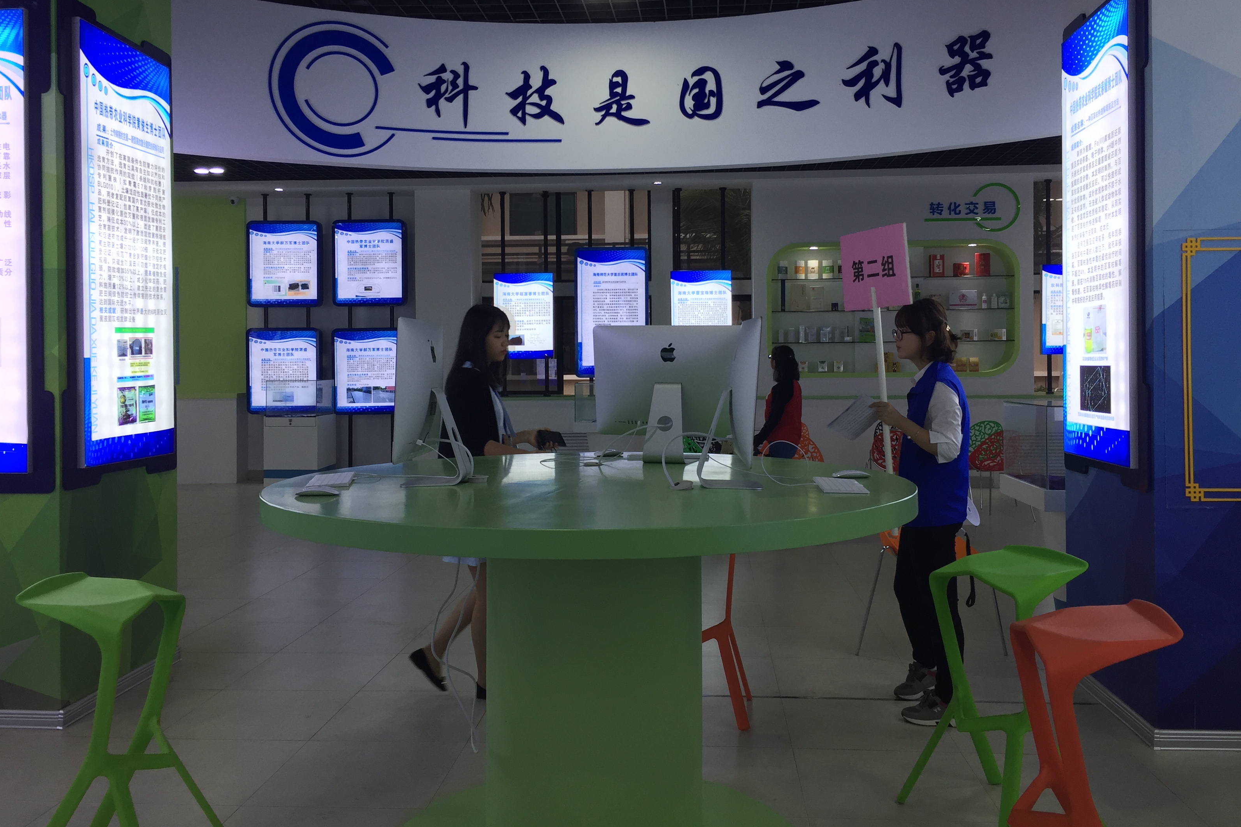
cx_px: 624
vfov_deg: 42.2
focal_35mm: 31
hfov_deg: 60.3
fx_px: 1069
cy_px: 360
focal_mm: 4.15
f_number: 2.2
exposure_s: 1/100
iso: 40
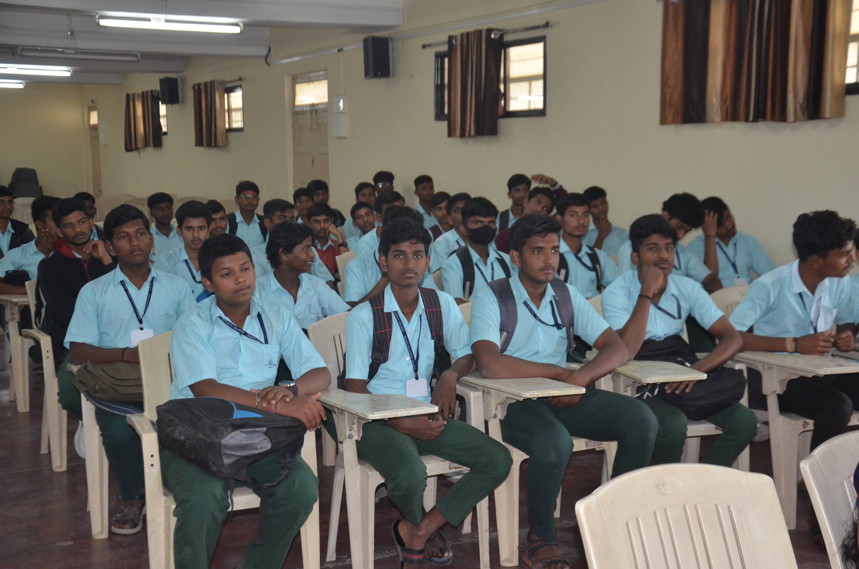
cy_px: 284
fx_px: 1214
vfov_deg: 26.4
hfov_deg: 39.0
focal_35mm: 51
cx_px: 430
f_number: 4.2
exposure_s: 1/60
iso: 800
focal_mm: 34
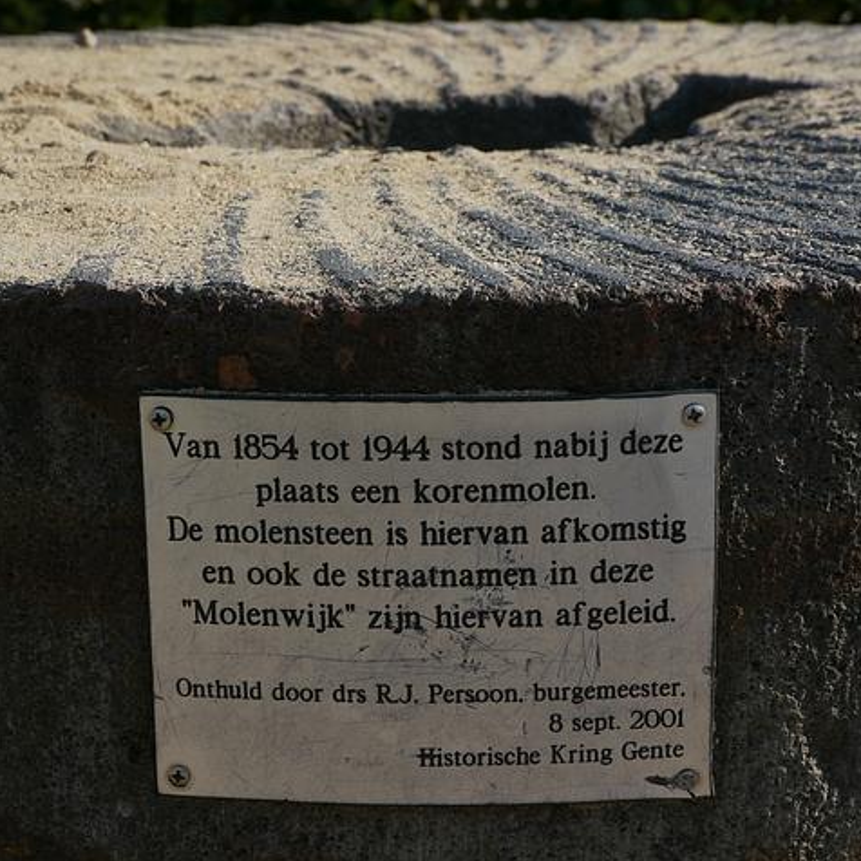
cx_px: 427
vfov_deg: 22.8
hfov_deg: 22.8
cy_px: 430
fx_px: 2139
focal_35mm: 76
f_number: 7.1
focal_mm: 32
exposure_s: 1/320
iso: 100
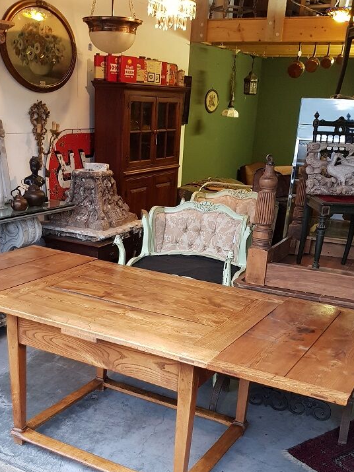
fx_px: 546
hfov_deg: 35.9
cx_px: 149
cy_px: 341
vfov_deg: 45.5
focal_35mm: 40
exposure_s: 1/25
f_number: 1.7
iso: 250
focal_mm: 4.2
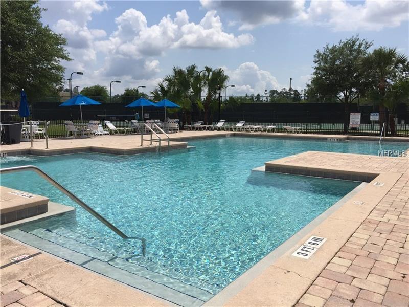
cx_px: 204
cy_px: 154
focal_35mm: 29
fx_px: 343
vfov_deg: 48.2
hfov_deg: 61.7
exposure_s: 1/5650
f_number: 2.2
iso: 32
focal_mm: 4.15
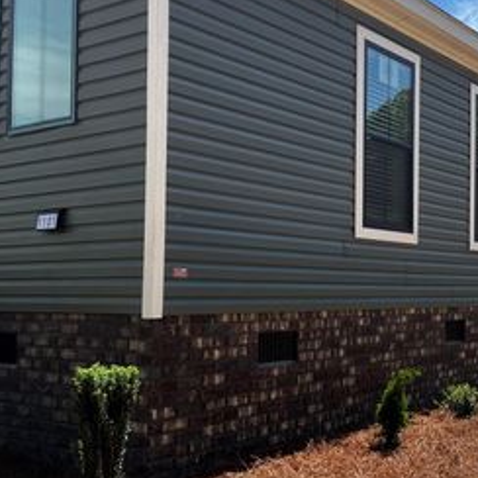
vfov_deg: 36.0
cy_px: 258
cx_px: 411
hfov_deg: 34.4
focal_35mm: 47
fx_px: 734
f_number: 1.6
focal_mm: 5.1
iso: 50
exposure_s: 1/1802
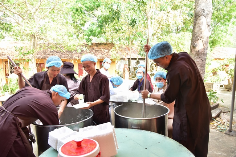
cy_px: 78
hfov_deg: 73.7
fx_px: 157
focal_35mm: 24
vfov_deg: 53.2
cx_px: 118
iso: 640
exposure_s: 1/80
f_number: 5.6
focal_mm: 24
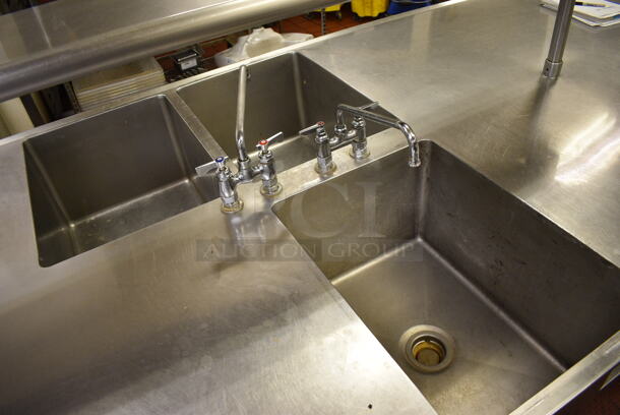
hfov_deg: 67.3
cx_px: 310
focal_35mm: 27
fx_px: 465
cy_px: 208
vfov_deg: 48.0
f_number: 3.5
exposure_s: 1/125
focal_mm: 18
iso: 1000
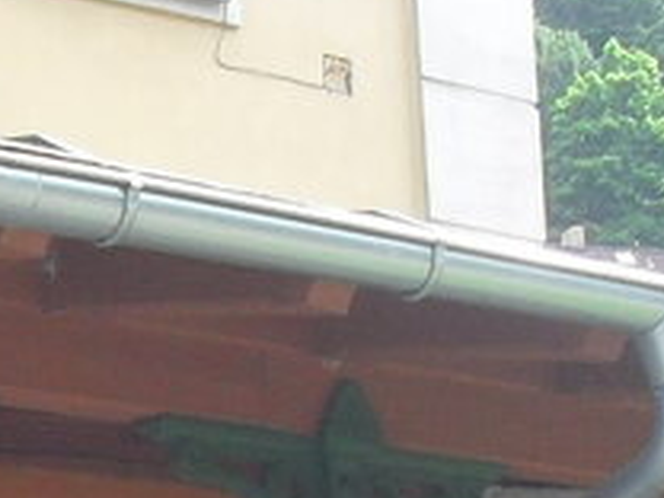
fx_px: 3875
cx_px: -316
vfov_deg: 7.0
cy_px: 1184
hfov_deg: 9.5
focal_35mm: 202
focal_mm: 6.3
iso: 100
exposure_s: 1/250
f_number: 3.2
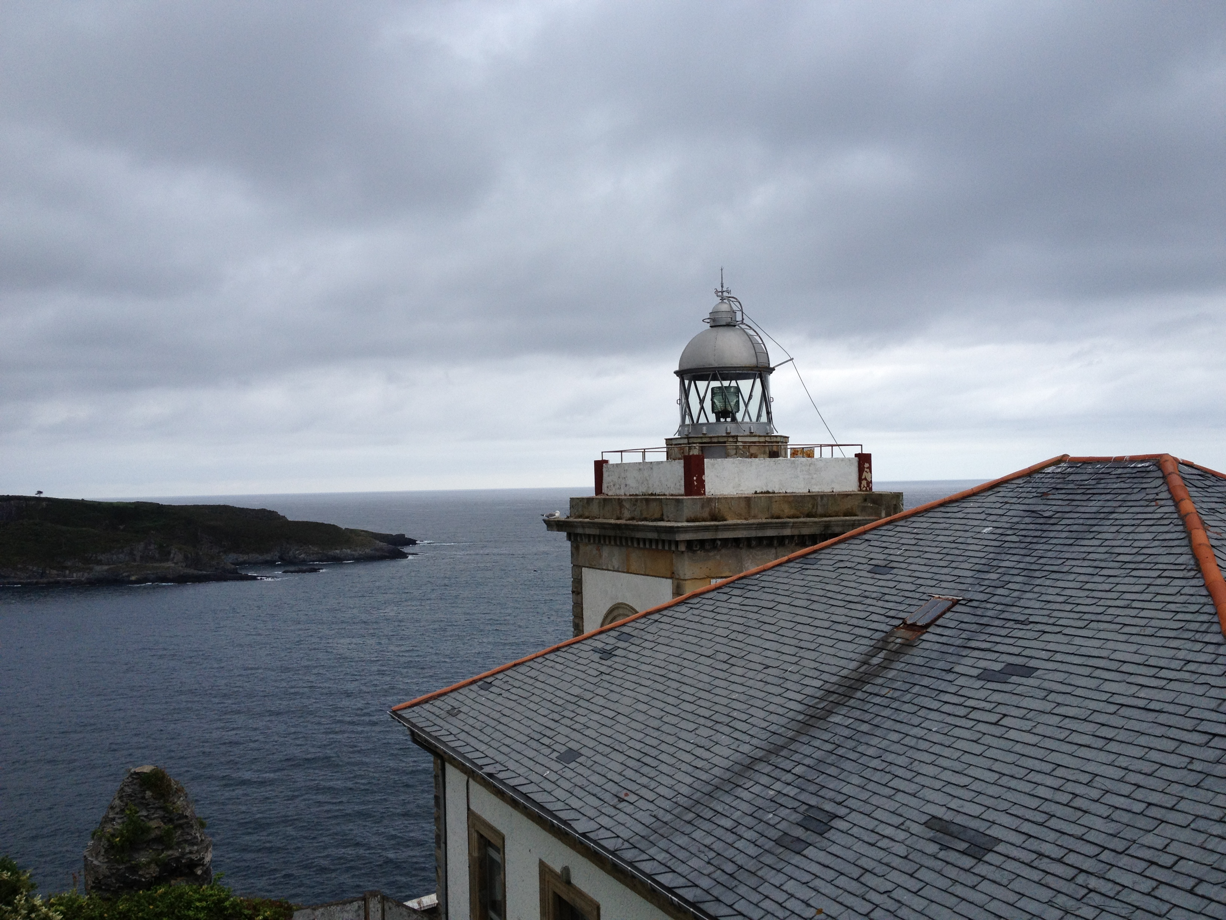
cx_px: 613
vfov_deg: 40.7
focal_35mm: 35
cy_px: 460
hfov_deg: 52.6
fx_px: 1240
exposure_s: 1/704
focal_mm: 4.28
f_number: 2.4
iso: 64
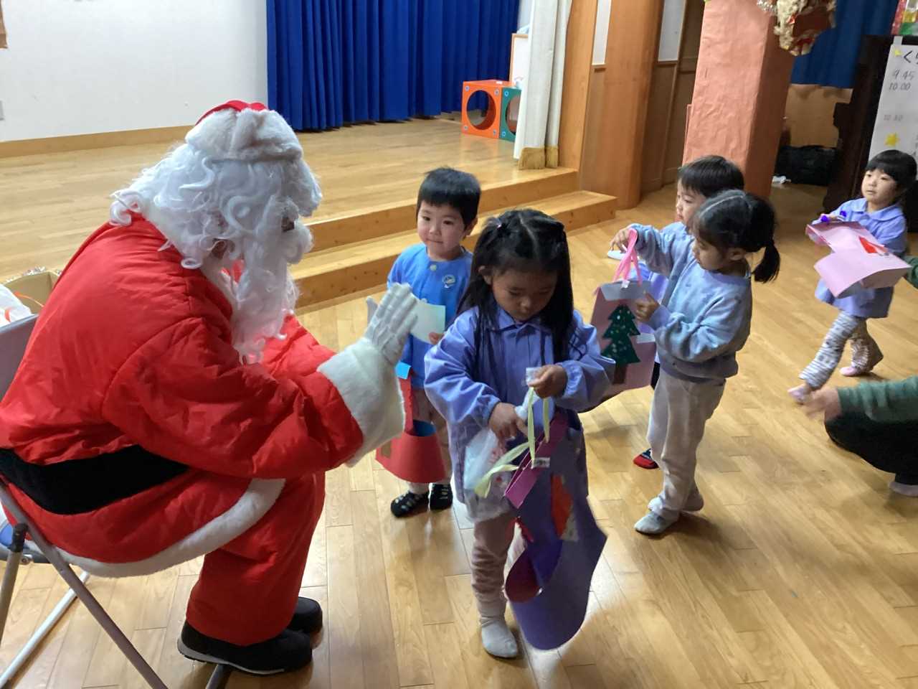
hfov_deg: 58.4
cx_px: 459
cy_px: 344
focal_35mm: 31
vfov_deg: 45.4
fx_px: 822
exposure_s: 1/50
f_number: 2.4
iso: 320
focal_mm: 3.3
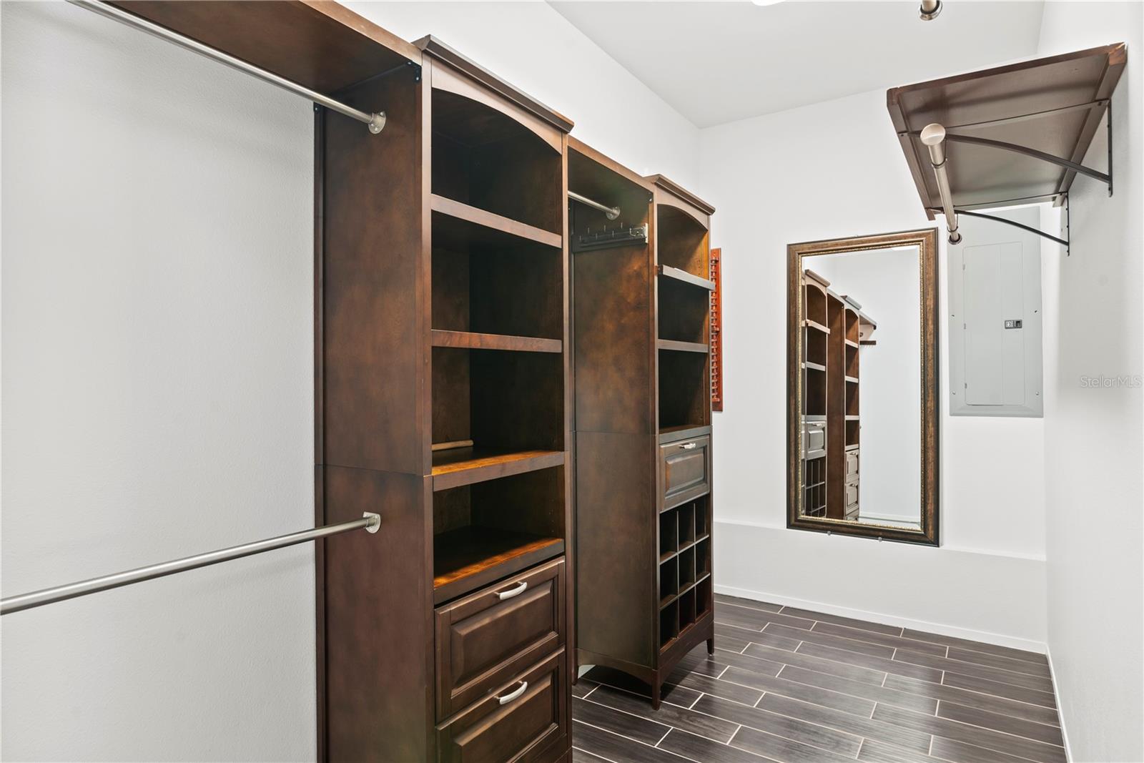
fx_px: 636
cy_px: 382
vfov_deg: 61.9
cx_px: 572
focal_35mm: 20
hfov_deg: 84.0
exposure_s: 1.5
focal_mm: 20
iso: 100
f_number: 8
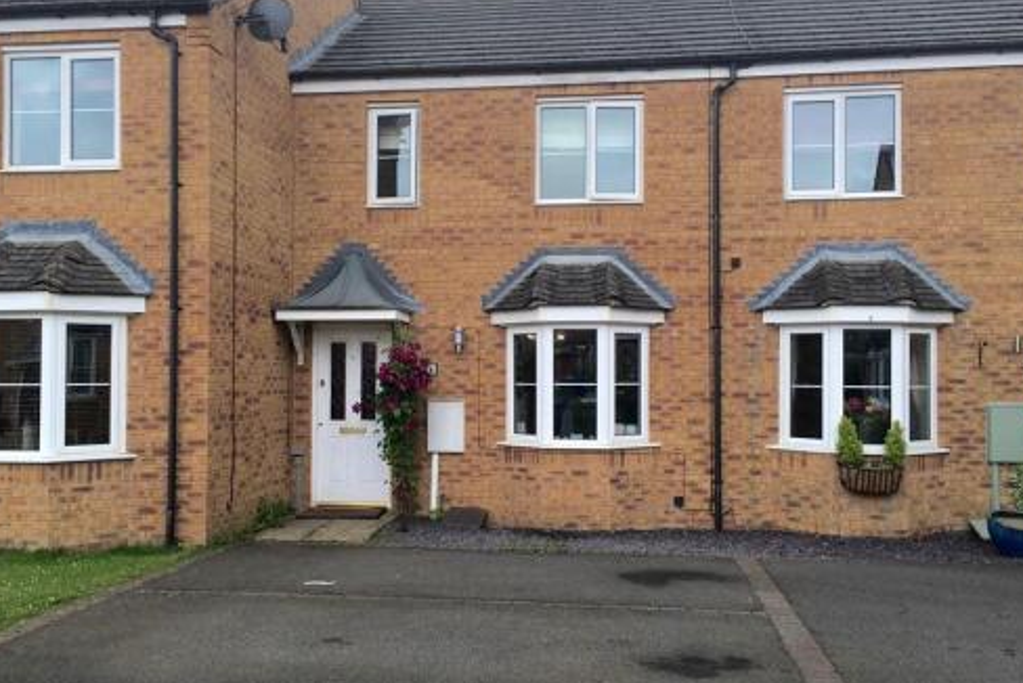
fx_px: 1024
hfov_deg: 53.1
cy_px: 351
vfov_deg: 36.9
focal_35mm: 36
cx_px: 487
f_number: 2.2
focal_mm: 4.15
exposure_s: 1/218
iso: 25
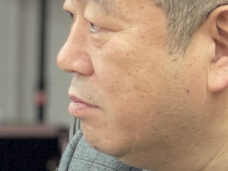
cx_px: -222
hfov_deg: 5.0
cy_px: 107
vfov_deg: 3.8
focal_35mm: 392
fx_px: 2583
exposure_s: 1/20
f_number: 2.2
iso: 320
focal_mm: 7.5
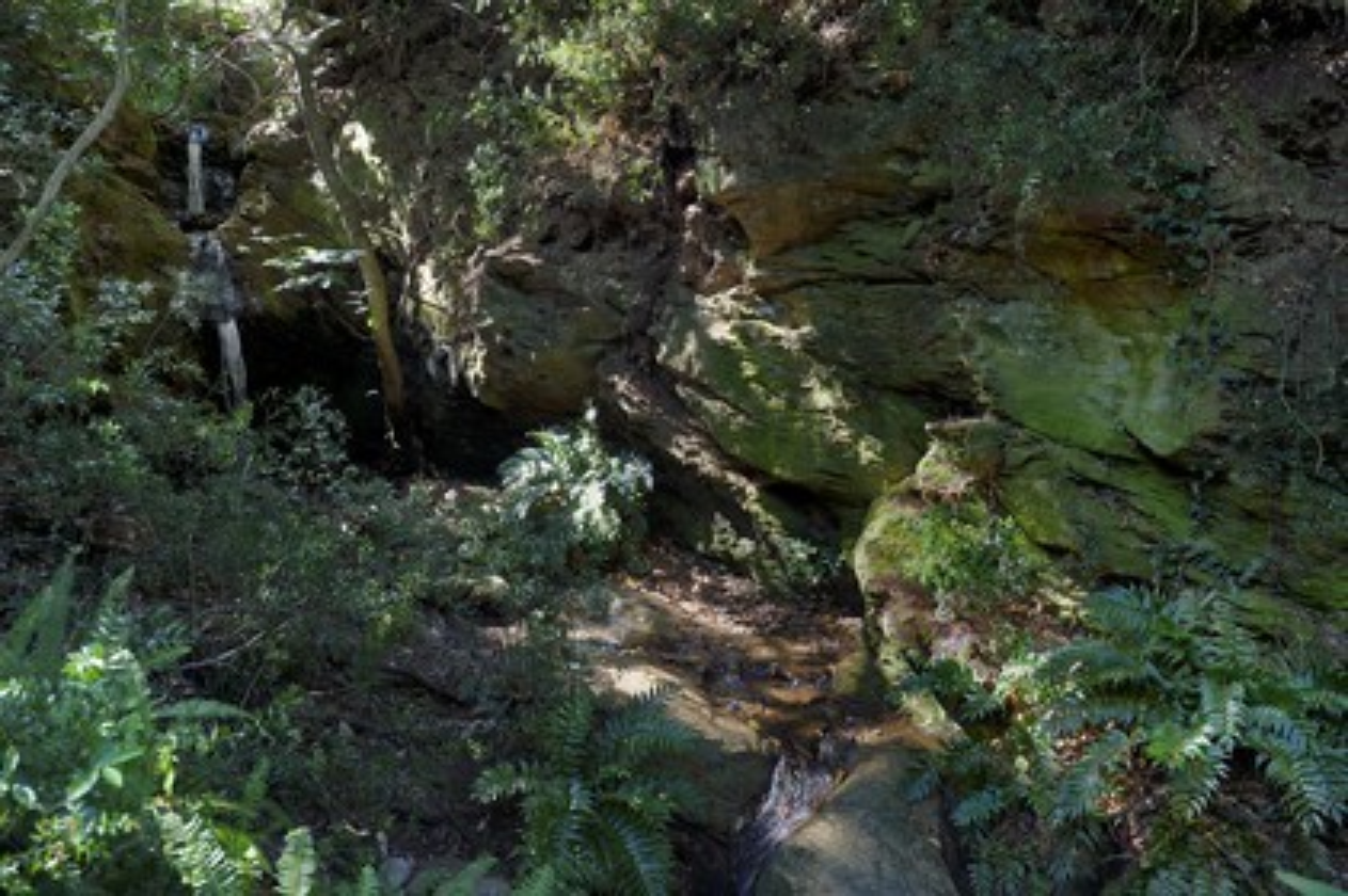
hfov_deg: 58.8
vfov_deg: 41.1
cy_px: 448
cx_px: 674
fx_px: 1197
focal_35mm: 32
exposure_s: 1/30
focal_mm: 32
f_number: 6.3
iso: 200
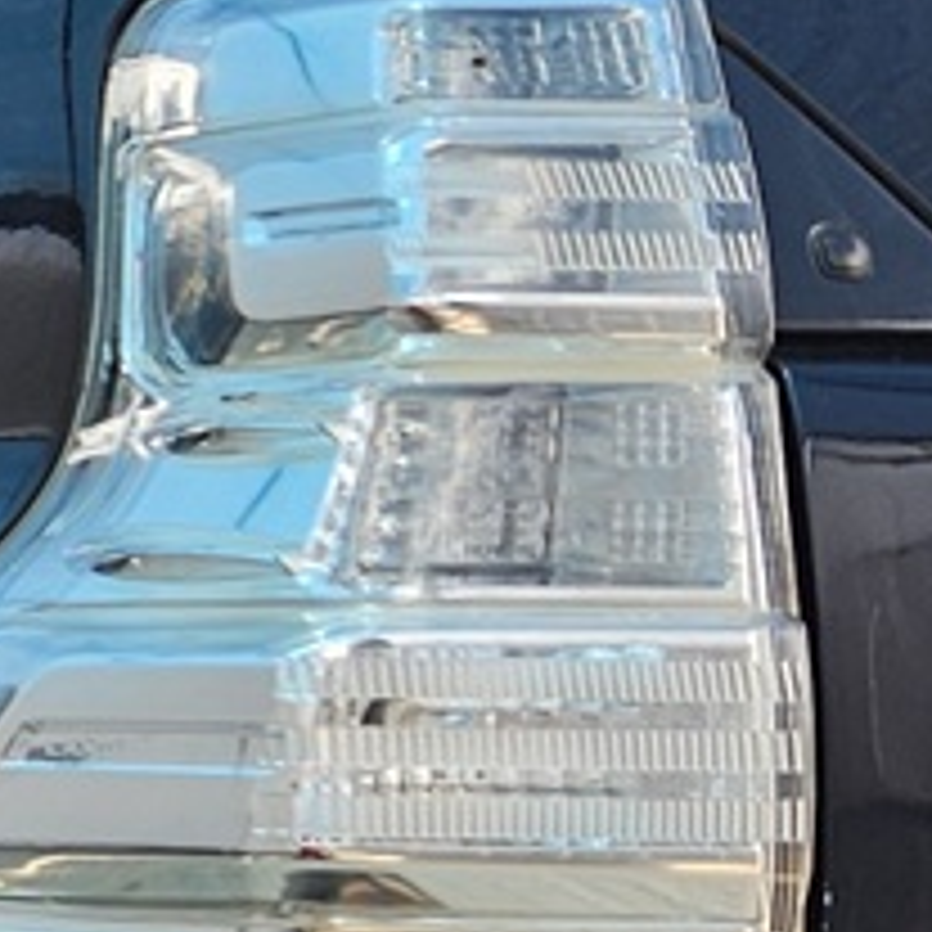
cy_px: 511
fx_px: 4478
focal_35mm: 147
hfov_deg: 9.9
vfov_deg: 11.9
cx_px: -1553
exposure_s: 1/247
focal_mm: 5.4
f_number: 1.8
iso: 25
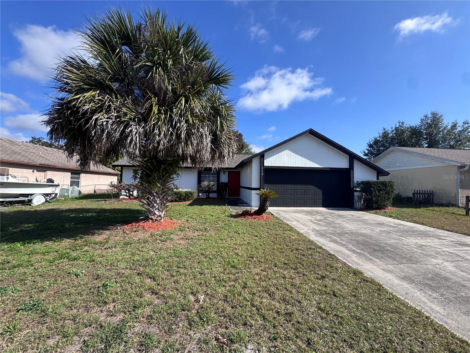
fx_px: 190
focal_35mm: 14
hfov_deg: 102.1
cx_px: 235
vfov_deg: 85.7
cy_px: 176
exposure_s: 1/1323
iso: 50
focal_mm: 2.22
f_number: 2.2
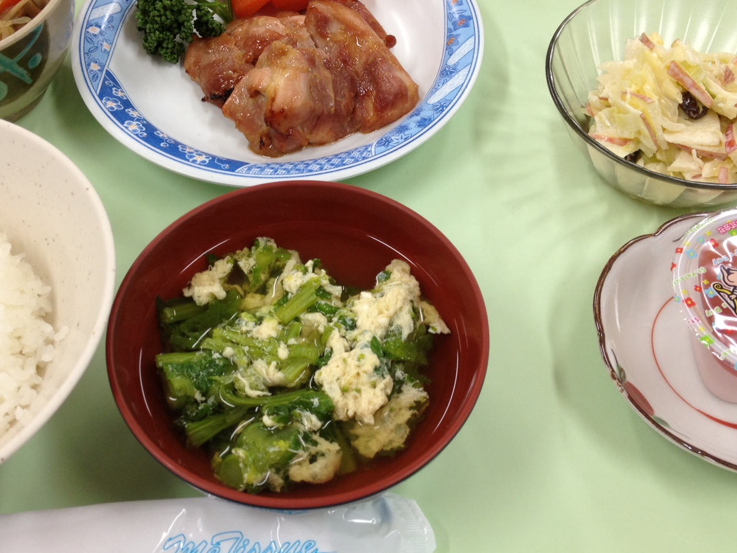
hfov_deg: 39.6
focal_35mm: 48
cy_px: 290
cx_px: 334
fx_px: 1022
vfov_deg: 30.3
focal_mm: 4.28
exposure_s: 1/40
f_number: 2.4
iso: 80
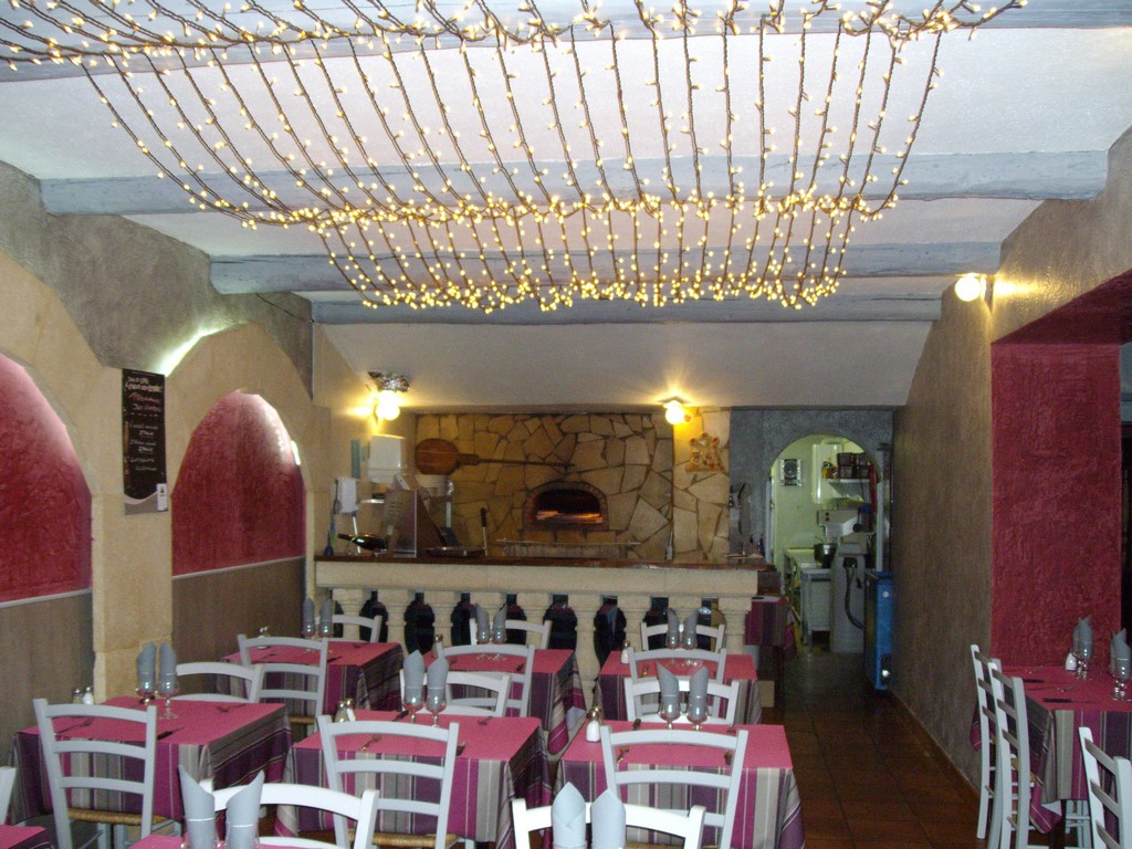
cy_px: 424
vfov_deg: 39.7
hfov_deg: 51.4
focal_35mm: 36
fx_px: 1177
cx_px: 566
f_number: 2.7
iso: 320
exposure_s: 1/50
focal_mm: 6
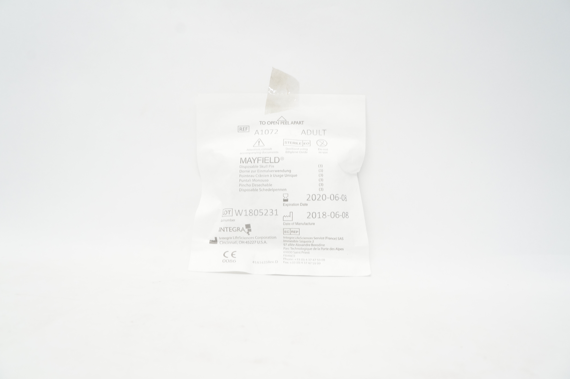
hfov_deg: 67.4
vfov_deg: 47.8
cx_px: 285
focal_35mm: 27
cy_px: 190
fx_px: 427
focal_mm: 18
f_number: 8
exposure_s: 1/40
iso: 800
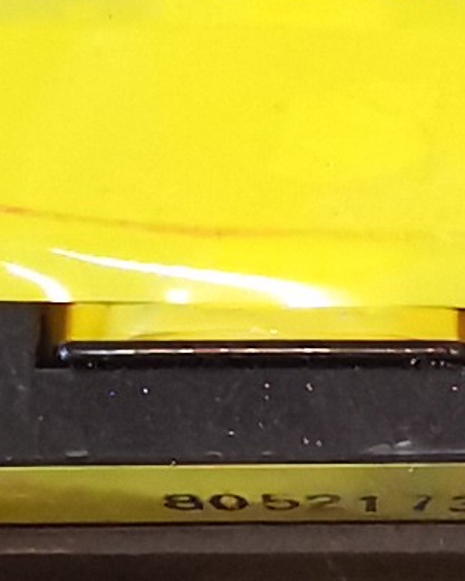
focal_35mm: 245
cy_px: 711
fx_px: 4211
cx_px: 812
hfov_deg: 6.2
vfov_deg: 7.8
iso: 800
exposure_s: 1/25
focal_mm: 5.58
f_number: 1.8
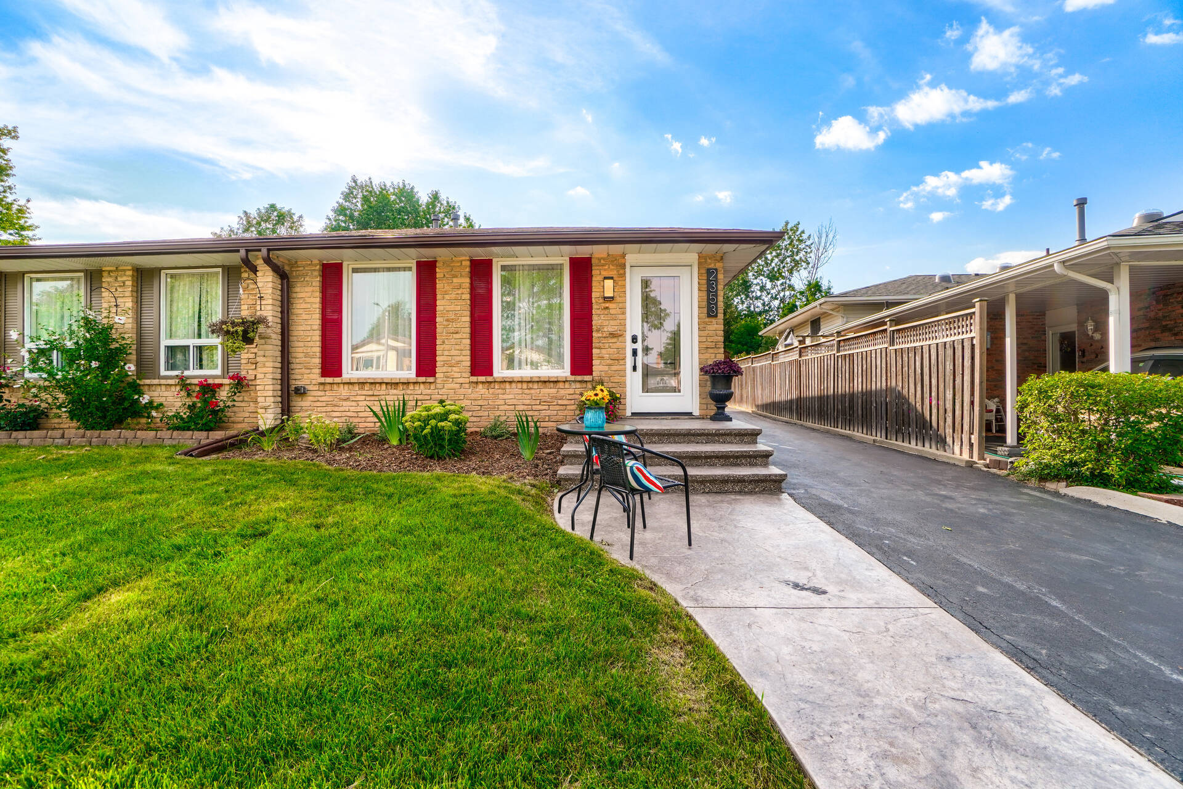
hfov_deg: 100.4
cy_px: 394
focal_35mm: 15
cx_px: 592
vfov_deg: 77.3
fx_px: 493
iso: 250
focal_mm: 10
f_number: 7.1
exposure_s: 1/25
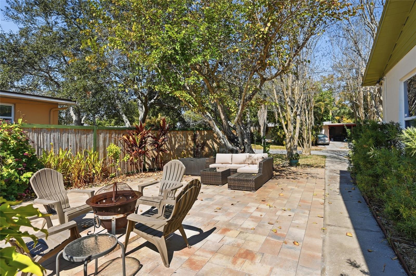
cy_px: 138
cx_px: 208
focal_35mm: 18
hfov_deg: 88.5
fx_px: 214
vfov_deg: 65.8
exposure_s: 1/8000
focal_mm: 18.5
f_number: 9
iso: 250
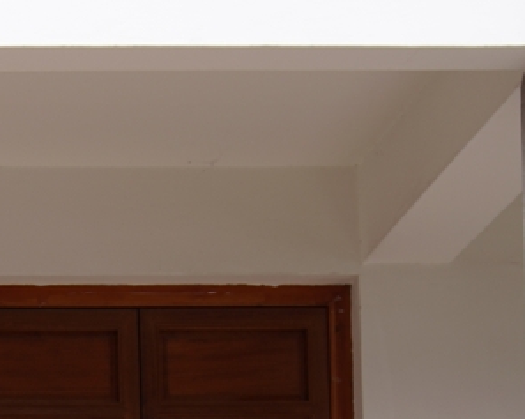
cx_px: -346
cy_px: 859
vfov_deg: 9.7
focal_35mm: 148
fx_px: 2297
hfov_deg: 12.2
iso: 100
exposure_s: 1/100
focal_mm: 30
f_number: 4
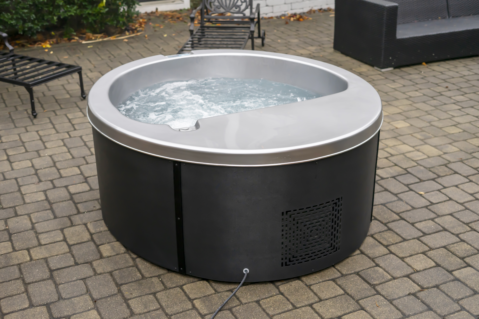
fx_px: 665
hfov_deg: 39.6
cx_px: 240
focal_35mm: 50
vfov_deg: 27.0
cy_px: 160
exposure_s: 1/400
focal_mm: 50
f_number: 3.5
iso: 640
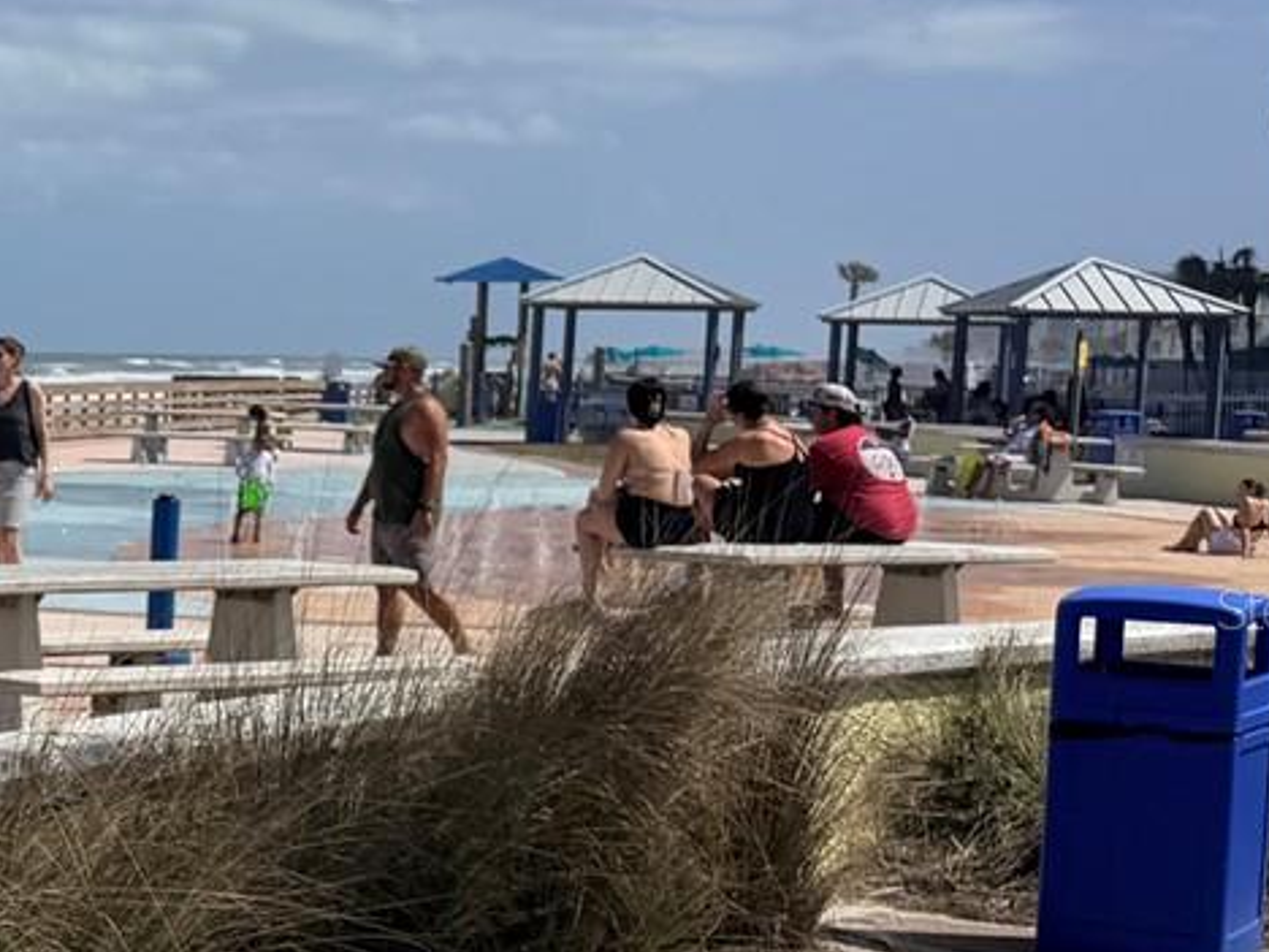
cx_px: -697
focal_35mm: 82
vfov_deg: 18.0
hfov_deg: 20.1
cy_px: 608
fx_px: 3006
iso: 80
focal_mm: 6.76
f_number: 1.78
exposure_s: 1/14286
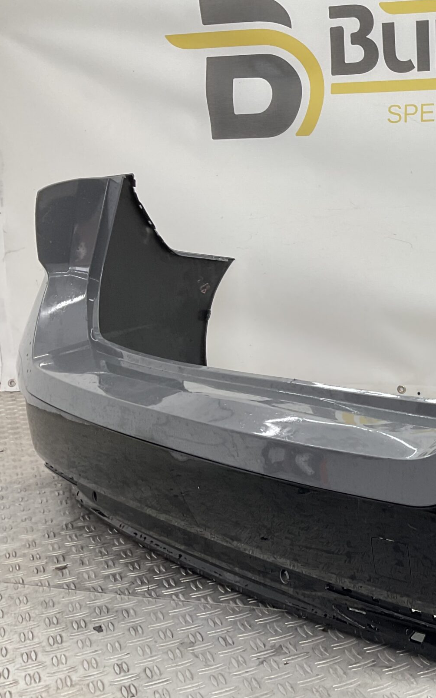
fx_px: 931
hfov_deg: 23.9
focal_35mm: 49
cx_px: 527
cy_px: 346
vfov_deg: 41.1
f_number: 1.8
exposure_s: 1/120
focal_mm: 3
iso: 25
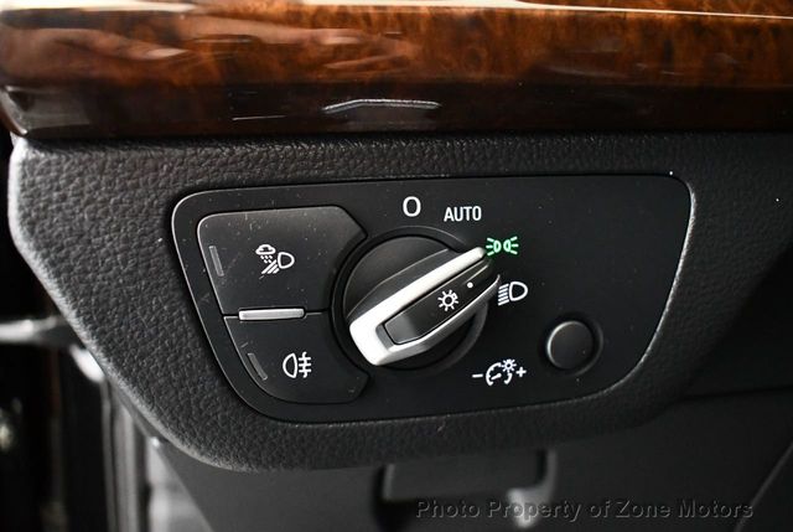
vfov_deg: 37.0
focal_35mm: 36
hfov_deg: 53.1
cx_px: 396
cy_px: 266
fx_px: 794
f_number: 3.5
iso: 7200
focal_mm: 18
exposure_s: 1/60
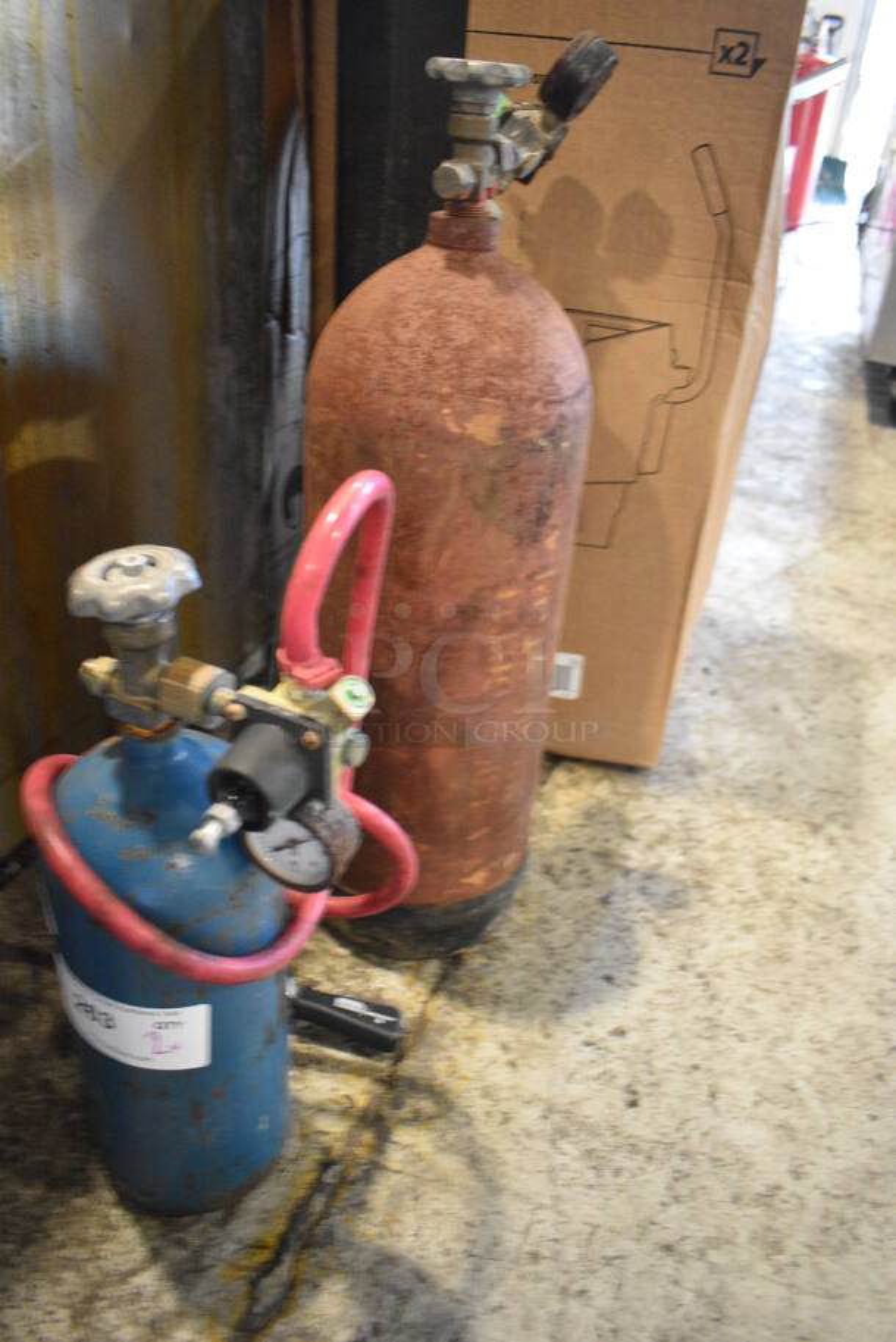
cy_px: 671
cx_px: 448
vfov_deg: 67.3
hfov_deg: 48.0
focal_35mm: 27
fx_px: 1006
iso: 3200
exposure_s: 1/125
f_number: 3.5
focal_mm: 18
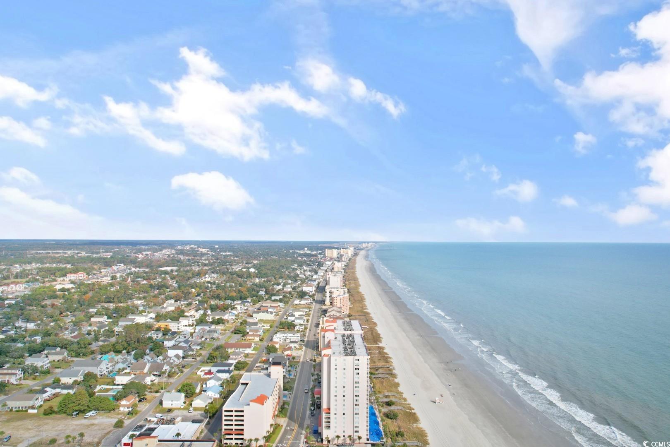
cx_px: 335
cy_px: 224
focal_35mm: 22
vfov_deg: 57.2
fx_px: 409
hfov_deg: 78.6
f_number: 2.8
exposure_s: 1/350
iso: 100
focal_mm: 8.38
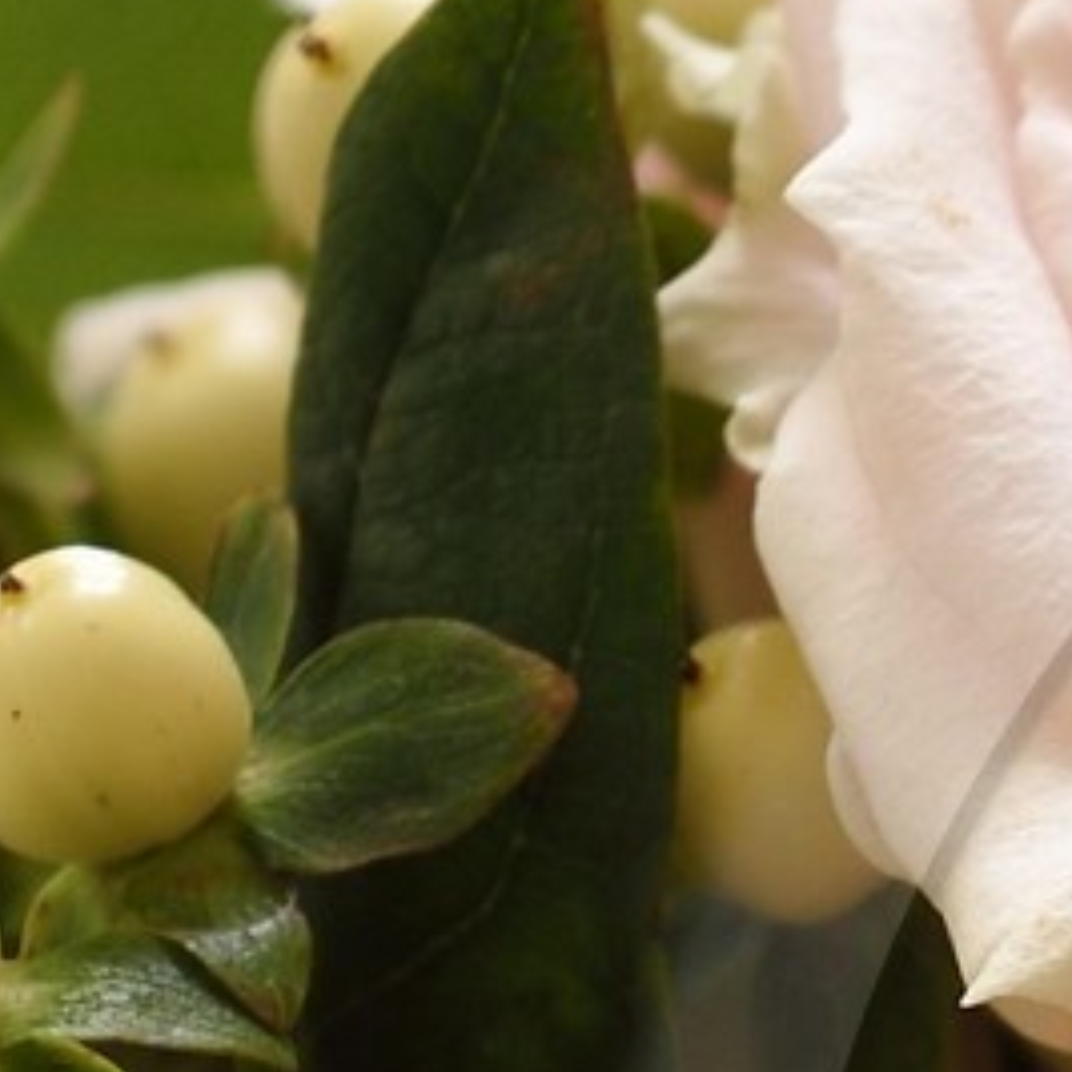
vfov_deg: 3.3
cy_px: 1610
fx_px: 18745
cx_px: 2425
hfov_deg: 3.2
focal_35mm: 535
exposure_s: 1/60
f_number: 5
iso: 200
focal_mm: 70
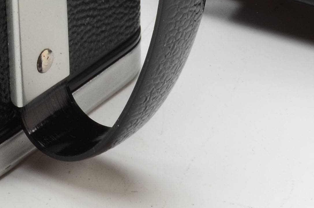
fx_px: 2245
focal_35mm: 258
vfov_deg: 5.2
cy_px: -195
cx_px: 93
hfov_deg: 8.0
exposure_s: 1/160
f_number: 18
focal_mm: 38
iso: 100
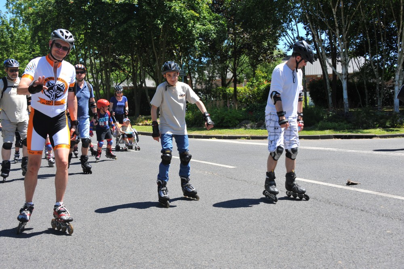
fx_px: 505
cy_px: 134
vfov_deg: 29.8
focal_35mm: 45
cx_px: 202
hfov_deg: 43.6
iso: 400
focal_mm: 45
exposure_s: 1/400
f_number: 10
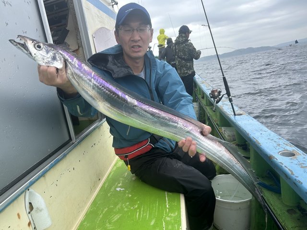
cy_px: 115
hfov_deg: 67.3
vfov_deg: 53.1
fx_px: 231
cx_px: 154
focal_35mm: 26
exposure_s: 1/1361
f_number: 1.5
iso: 50
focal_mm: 5.7
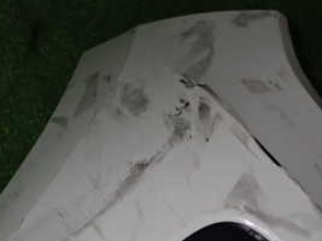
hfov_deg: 24.1
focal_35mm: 81
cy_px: 231
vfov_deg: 17.8
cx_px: 121
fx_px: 753
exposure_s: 1/40
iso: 250
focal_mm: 6.37
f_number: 7.1
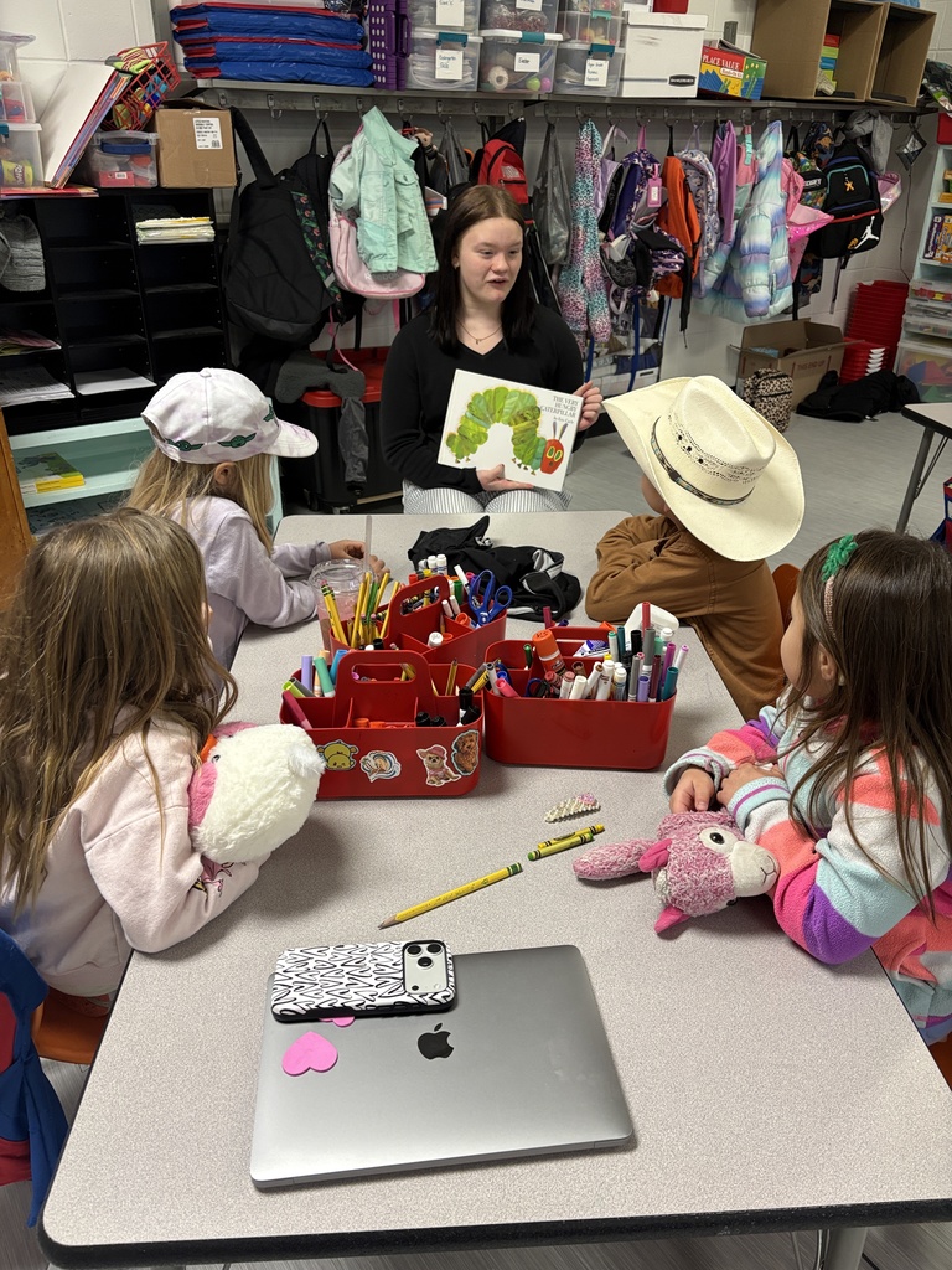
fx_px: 953
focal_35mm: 26
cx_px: 476
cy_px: 635
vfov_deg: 67.3
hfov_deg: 53.1
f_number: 1.6
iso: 160
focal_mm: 5.96
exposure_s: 1/60
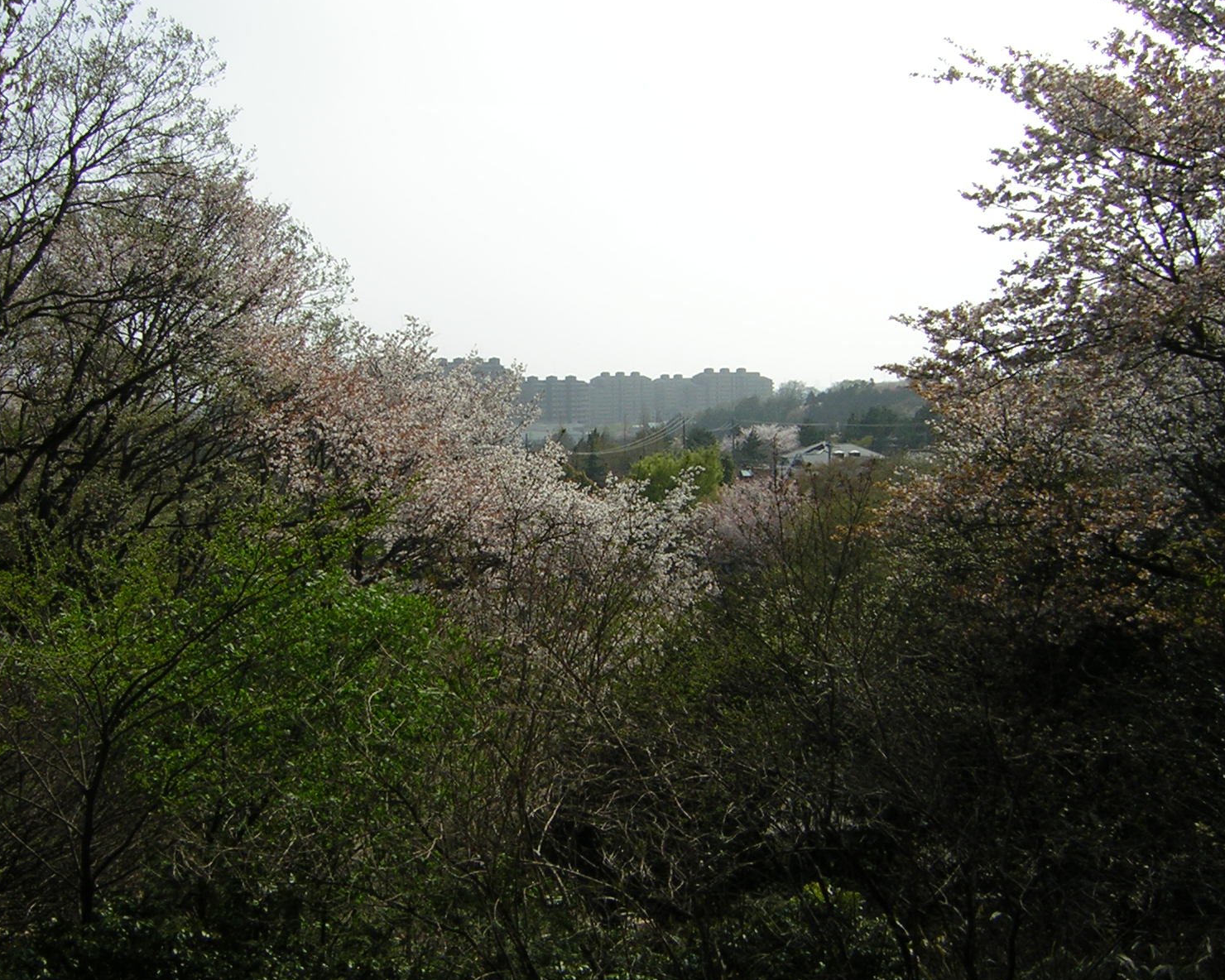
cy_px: 487
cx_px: 577
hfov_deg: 47.9
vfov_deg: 39.2
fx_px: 1378
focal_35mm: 38
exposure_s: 1/454
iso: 50
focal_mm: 4.7
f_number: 5.2
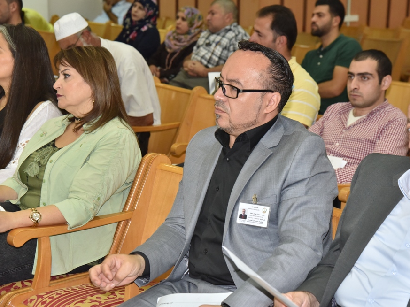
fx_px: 935
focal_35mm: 79
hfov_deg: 24.7
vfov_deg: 18.6
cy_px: 149
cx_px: 238
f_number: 5.6
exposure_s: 1/250
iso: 1600
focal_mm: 70
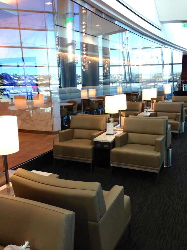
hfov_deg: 42.9
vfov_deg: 55.4
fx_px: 238
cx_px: 94
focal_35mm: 33
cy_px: 125
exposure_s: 1/120
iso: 80
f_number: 2.4
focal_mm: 4.12
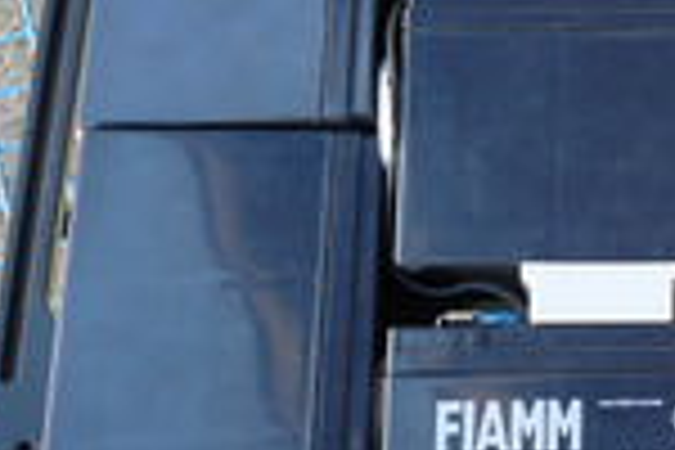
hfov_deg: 24.6
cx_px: 796
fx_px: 1406
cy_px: 202
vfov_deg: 18.2
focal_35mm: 75
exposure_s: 1/50
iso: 100
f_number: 2.8
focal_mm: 4.8
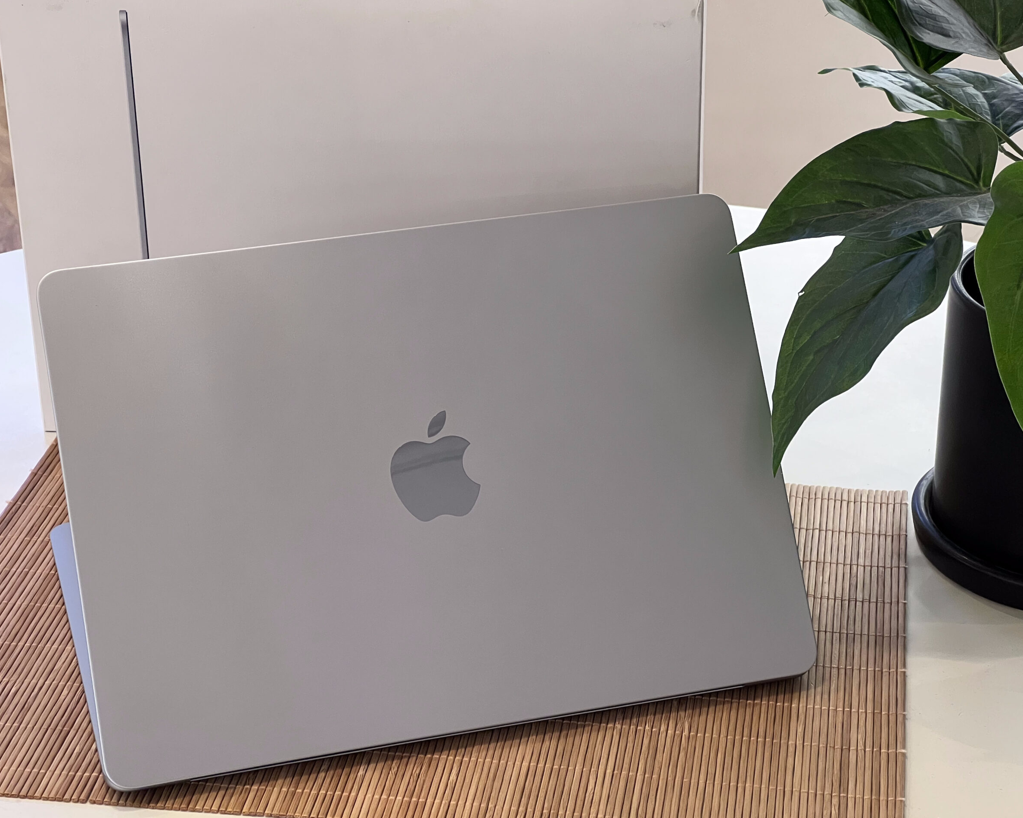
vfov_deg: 18.9
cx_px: 505
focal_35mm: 81
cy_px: 406
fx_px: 2452
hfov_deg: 23.6
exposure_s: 1/60
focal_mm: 9
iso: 250
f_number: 2.8
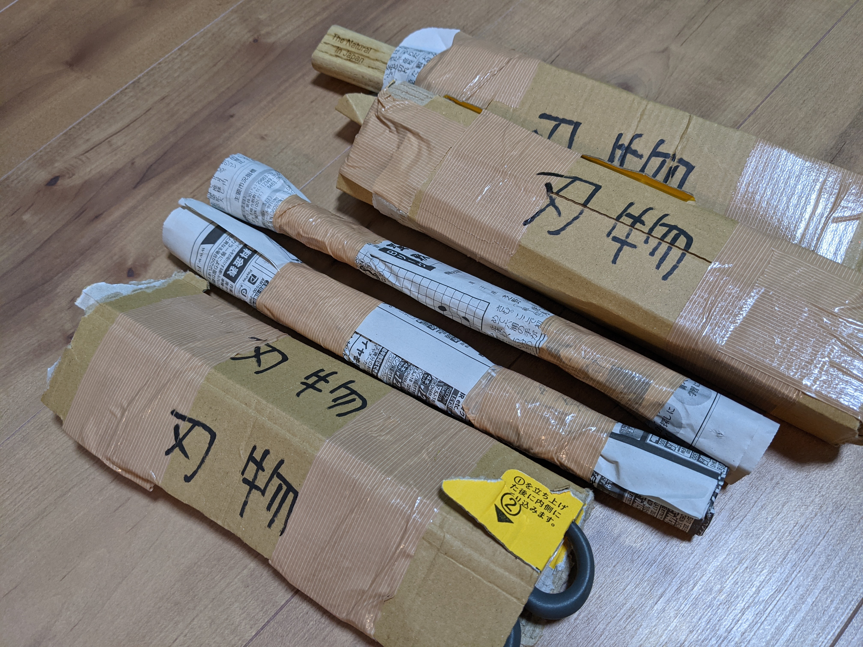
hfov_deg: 65.3
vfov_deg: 51.4
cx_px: 432
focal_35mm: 27
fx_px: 673
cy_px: 324
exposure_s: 1/27.1
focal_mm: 4.38
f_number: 1.73
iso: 54
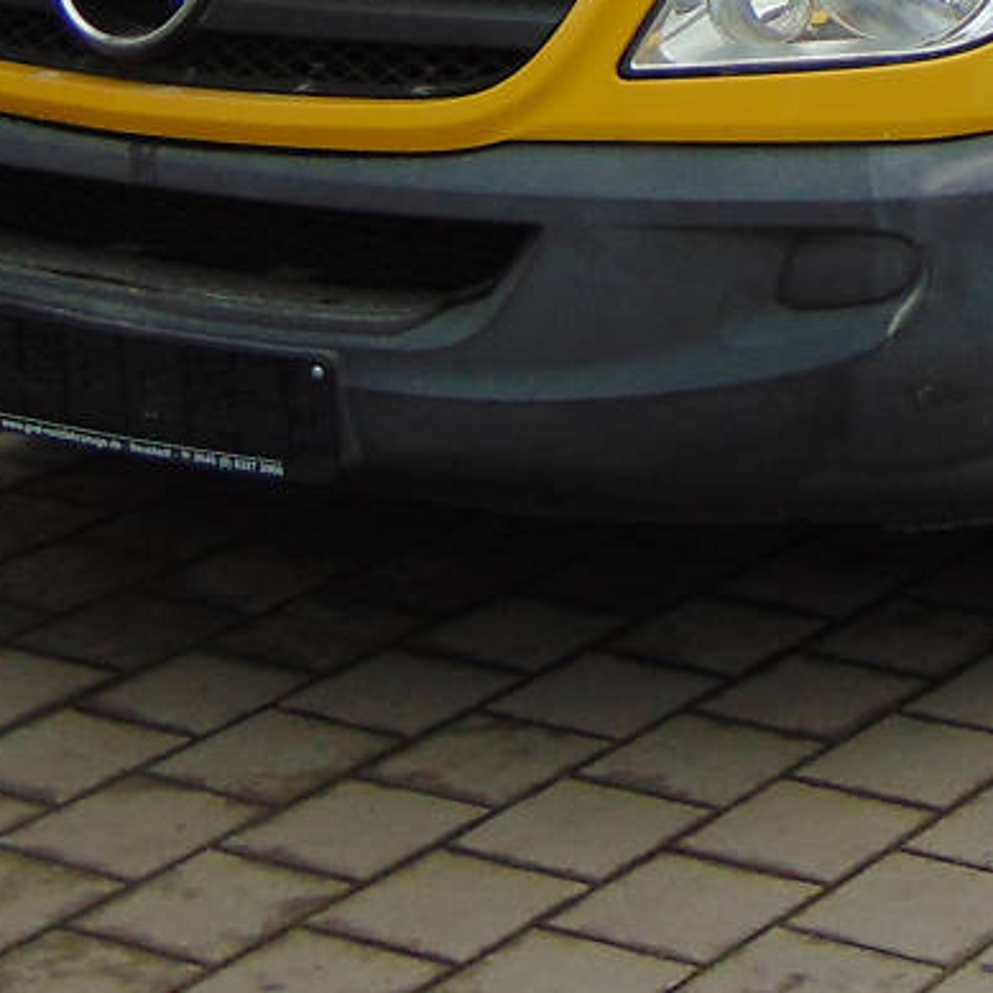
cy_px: -467
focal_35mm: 120
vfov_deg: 13.7
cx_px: 1289
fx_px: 3895
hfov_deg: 14.0
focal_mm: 5.8
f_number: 3.2
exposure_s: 1/100
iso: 80
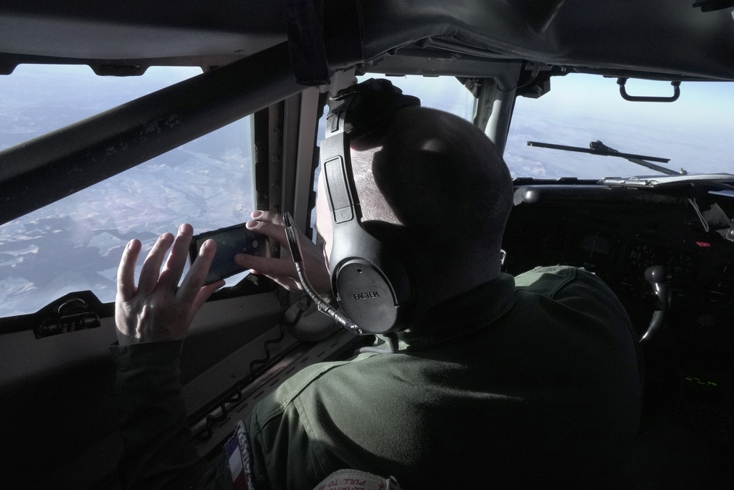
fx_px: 490
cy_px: 245
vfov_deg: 53.2
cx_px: 367
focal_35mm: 24
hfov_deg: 73.7
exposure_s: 1/640
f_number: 20
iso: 5000
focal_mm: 24
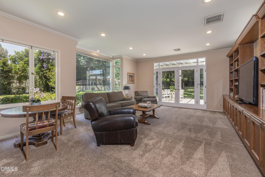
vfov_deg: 77.4
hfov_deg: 100.4
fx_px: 110
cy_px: 88
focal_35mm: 15
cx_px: 132
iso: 200
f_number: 8
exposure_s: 1/160
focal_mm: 15
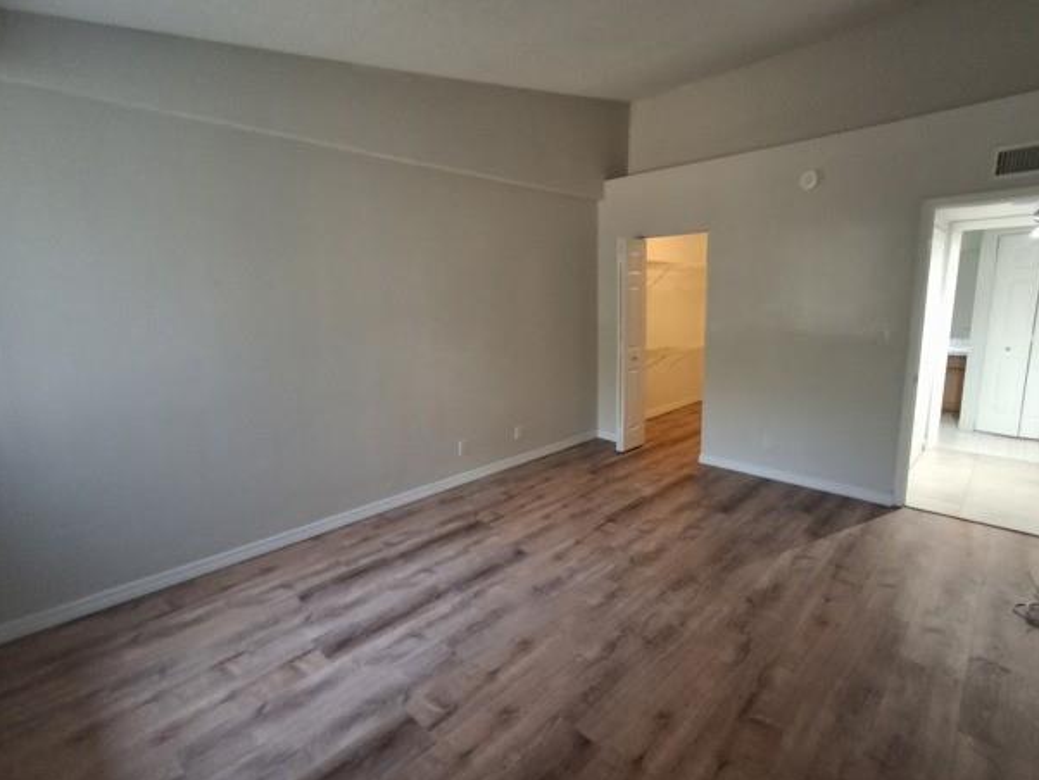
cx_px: 545
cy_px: 373
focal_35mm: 17
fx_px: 510
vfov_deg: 74.7
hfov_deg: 90.9
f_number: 2.2
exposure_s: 1/30
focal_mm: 1.64
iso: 200
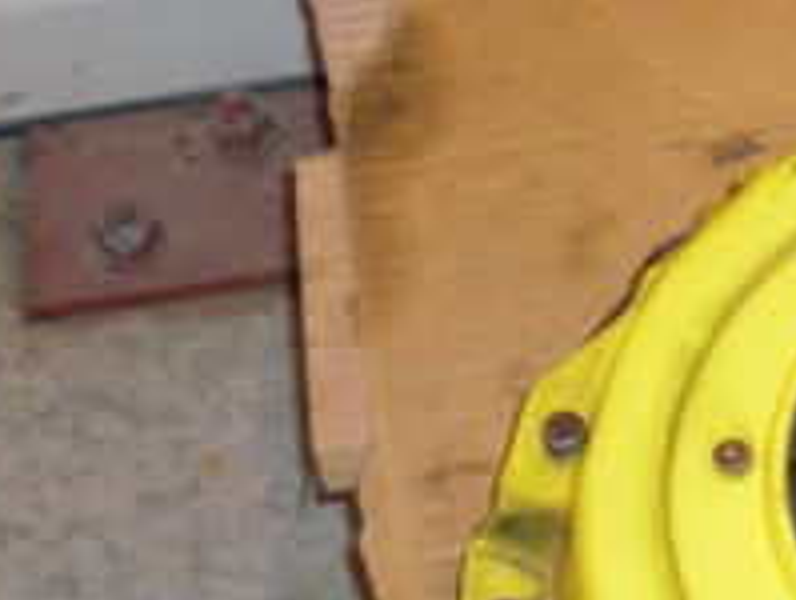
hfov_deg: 15.4
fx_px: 2810
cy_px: 572
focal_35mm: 122
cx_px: 1032
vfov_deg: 12.1
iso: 200
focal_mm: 6.3
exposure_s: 1/60
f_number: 3.1
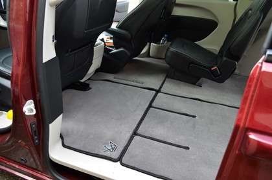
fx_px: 204
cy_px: 90
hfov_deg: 67.5
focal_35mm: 27
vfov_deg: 47.7
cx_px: 136
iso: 400
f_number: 4.5
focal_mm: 18
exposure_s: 1/80
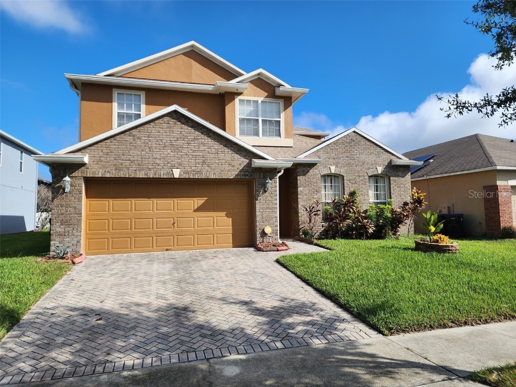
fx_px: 343
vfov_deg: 58.9
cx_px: 258
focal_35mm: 23
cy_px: 194
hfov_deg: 73.9
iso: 12
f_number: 1.8
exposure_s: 1/1064
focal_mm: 6.4
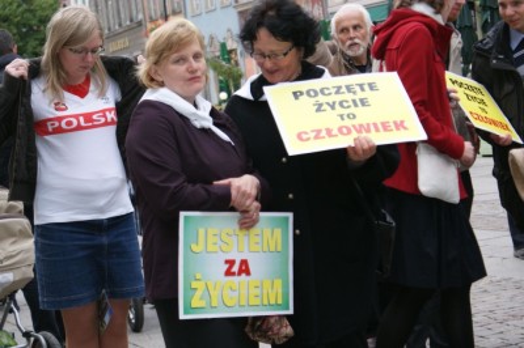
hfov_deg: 19.5
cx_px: 262
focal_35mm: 105
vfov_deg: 13.0
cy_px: 174
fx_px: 1527
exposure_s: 1/160
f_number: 6.3
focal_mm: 70
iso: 320
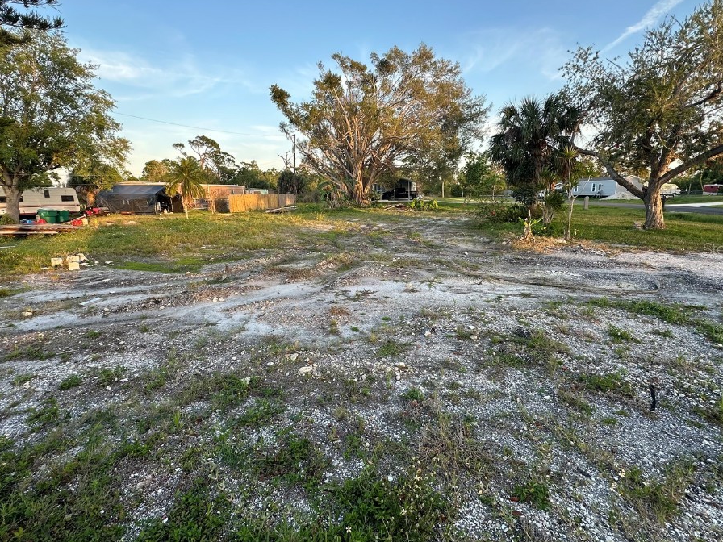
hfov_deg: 94.5
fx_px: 334
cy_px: 248
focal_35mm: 16
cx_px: 366
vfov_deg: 78.0
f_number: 2.2
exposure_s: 1/117
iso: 40
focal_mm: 2.22
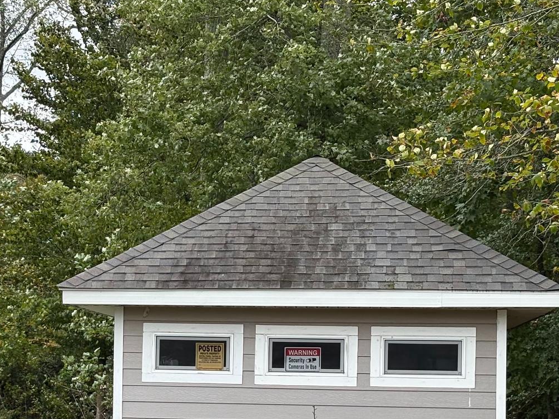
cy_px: 358
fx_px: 1712
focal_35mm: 106
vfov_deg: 13.9
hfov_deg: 18.5
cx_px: 174
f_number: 1.6
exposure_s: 1/820
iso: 50
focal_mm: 5.96
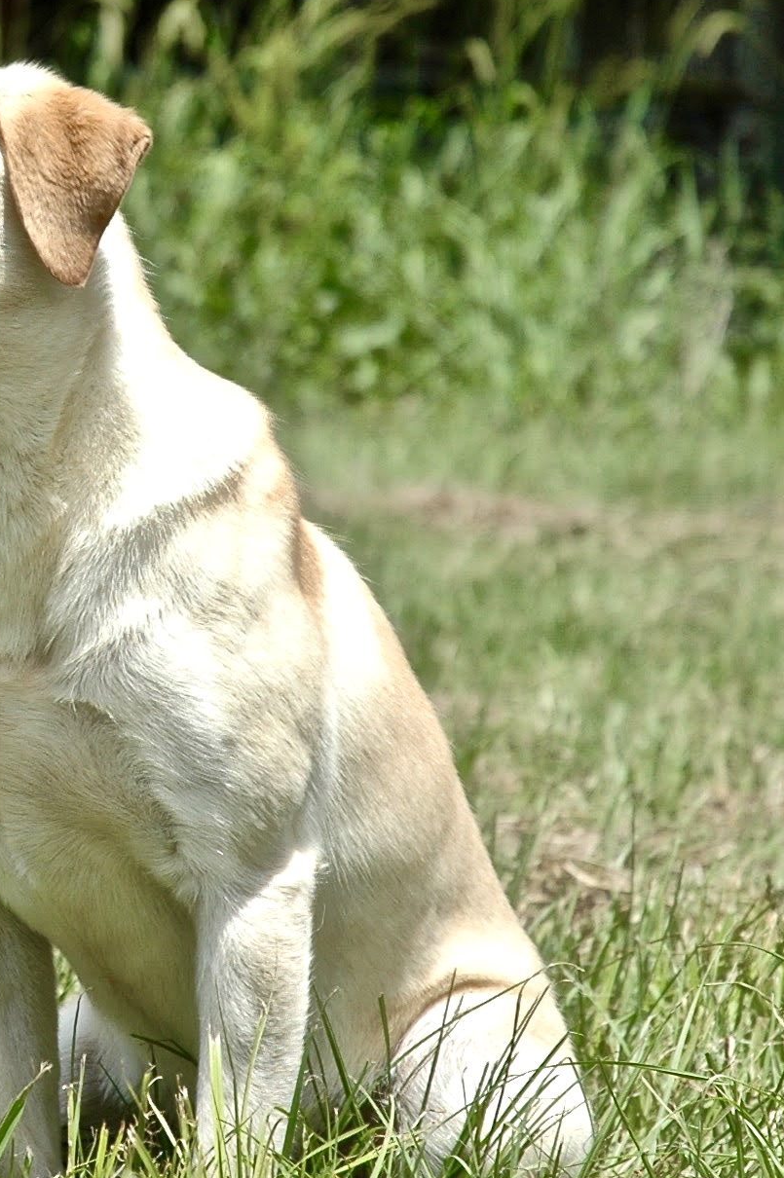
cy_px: 407
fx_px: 8538
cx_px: -34
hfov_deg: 5.2
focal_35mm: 261
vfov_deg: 7.9
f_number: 4.5
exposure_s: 1/1250
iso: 200
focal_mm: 70
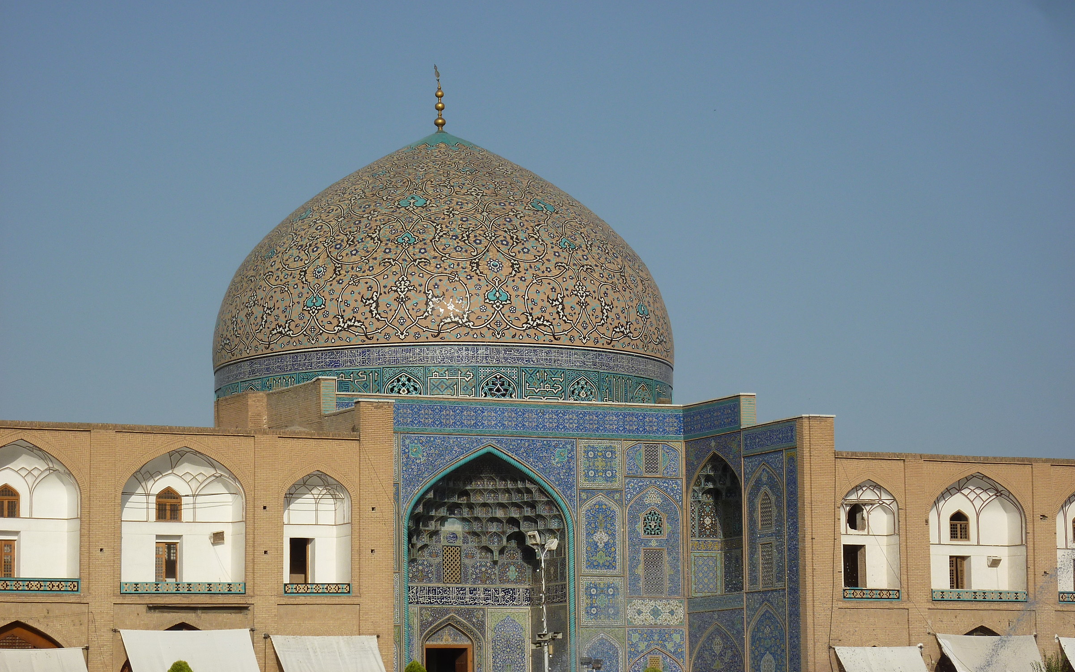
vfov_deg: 11.1
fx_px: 3457
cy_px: 385
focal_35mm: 118
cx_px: 538
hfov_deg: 17.7
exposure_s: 1/640
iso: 80
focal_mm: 18.2
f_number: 5.6
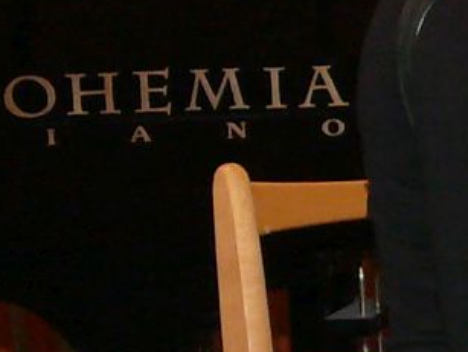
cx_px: 1375
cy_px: 175
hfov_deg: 5.3
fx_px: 4778
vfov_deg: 4.2
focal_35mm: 353
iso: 200
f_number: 3.2
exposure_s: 1/30
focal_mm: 9.5
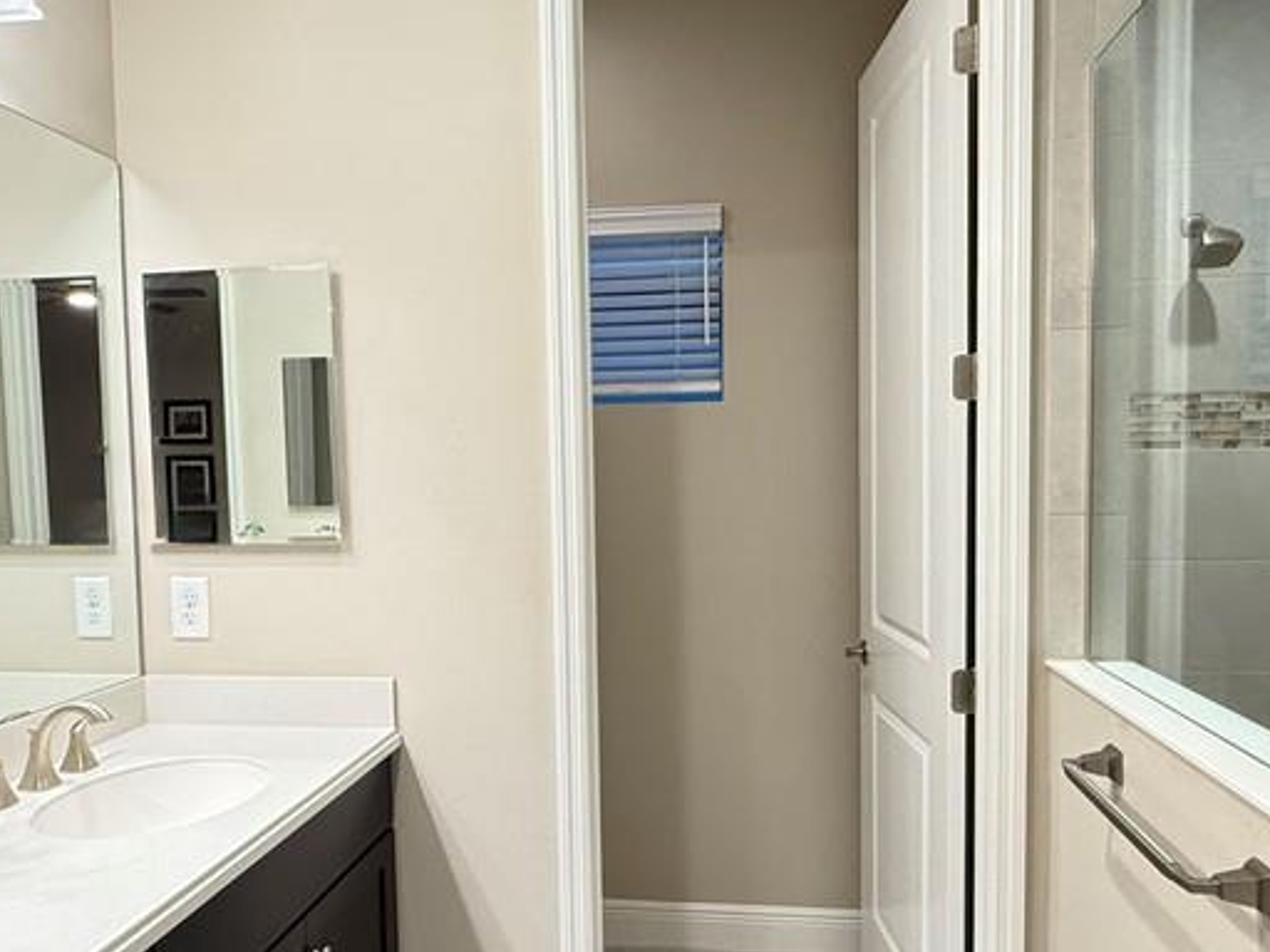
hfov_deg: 63.4
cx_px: 605
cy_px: 536
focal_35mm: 28
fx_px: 1027
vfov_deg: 49.6
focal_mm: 2.22
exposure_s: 1/60
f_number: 2.2
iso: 320
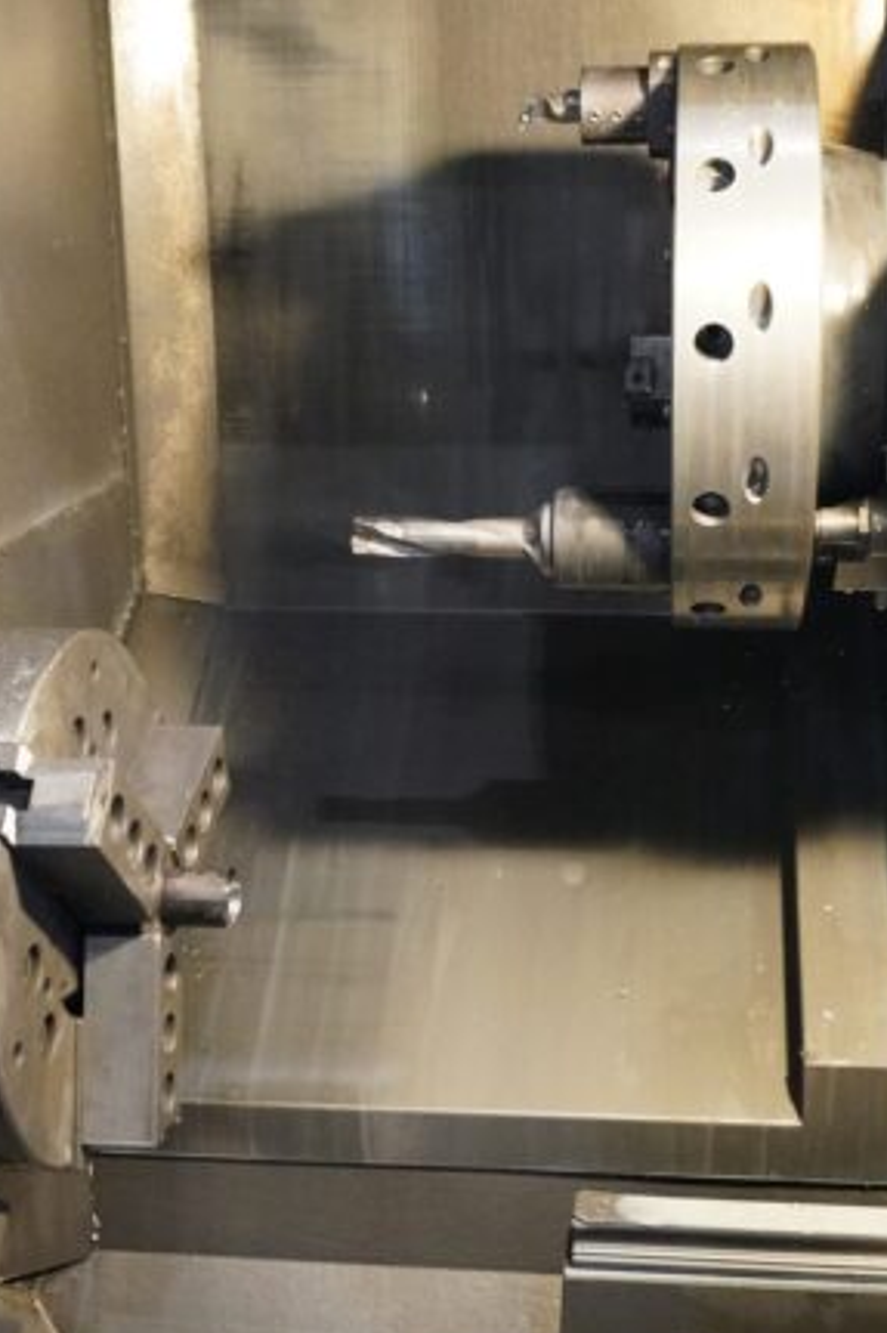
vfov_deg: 41.9
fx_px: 1738
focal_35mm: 47
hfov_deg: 28.6
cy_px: 586
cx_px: 525
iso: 6400
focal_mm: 20
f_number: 4
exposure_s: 1/100
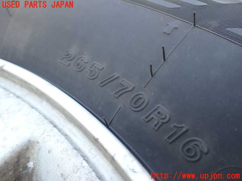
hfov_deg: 60.0
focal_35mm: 30
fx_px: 210
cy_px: 90
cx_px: 121
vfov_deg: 46.8
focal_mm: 5.4
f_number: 2.3
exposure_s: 1/125
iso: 125
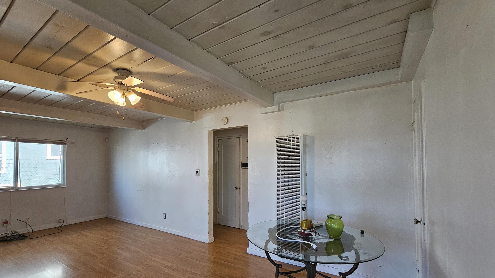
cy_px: 162
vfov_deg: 70.0
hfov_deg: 102.9
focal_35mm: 15
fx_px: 197
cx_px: 236
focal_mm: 2.2
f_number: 2.2
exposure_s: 1/100
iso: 250
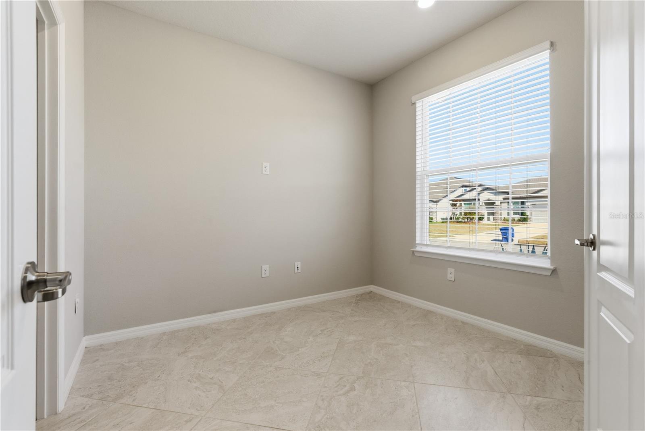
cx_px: 322
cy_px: 216
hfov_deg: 96.7
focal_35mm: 16
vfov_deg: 73.8
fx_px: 287
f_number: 9
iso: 320
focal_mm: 16
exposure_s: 1/125
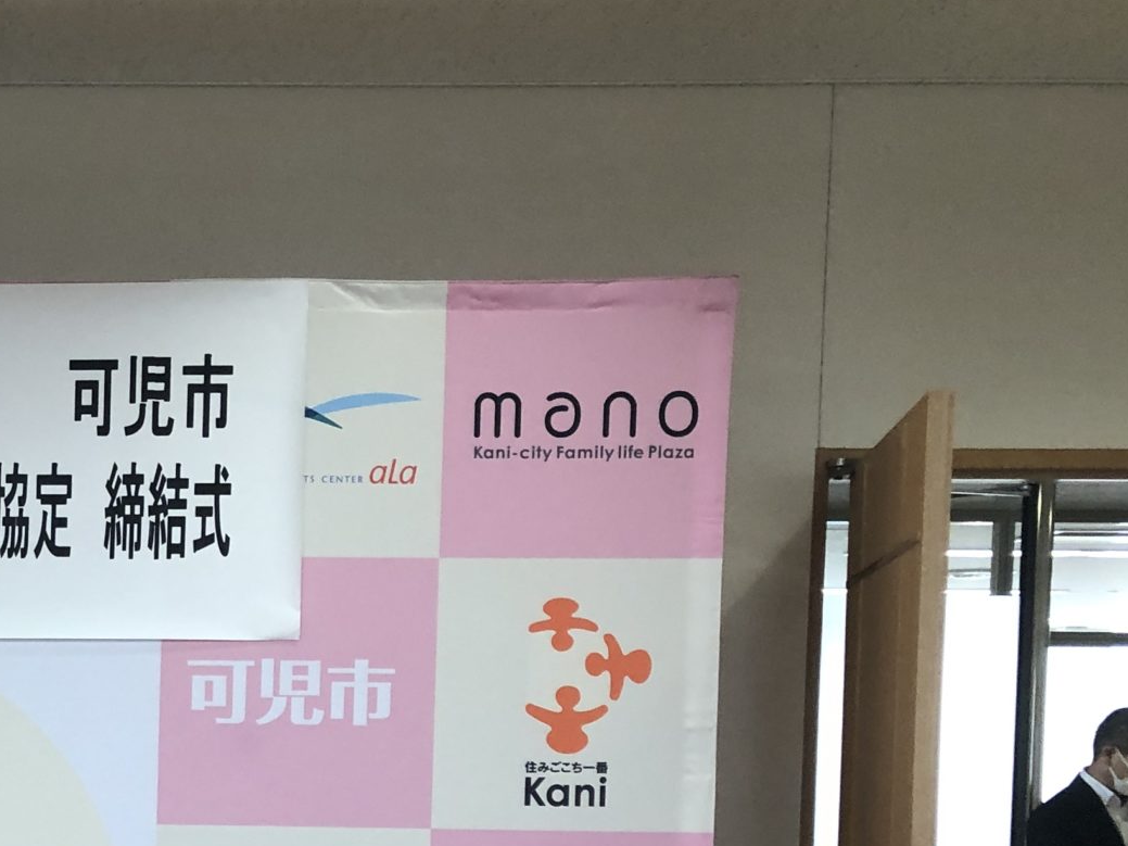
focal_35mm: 69
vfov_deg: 20.4
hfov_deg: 25.2
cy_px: 896
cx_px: -239
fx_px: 2248
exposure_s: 1/30
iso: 25
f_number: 1.8
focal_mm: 3.99
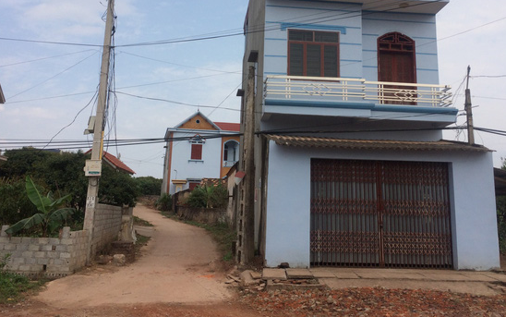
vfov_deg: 34.0
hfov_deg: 52.7
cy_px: 94
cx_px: 269
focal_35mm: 37
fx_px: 510
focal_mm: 4.15
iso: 32
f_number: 2.2
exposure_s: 1/1953
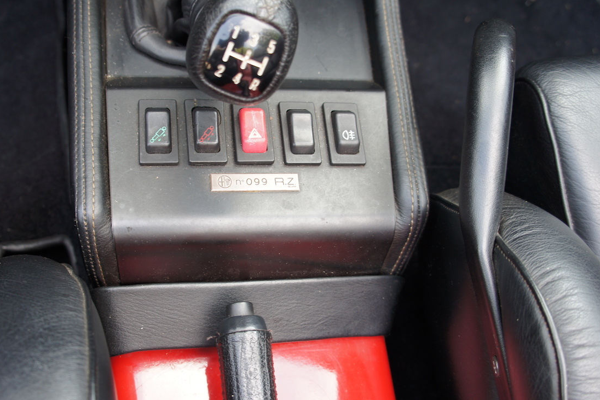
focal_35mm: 35
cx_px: 274
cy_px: 232
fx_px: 583
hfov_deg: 54.4
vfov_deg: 37.8
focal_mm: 20
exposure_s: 1/60
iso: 200
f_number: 4
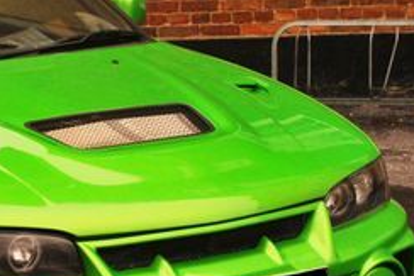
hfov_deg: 15.6
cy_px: 196
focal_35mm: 126
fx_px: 1450
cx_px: -85
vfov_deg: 10.9
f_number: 8
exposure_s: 1/200
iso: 400
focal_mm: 32
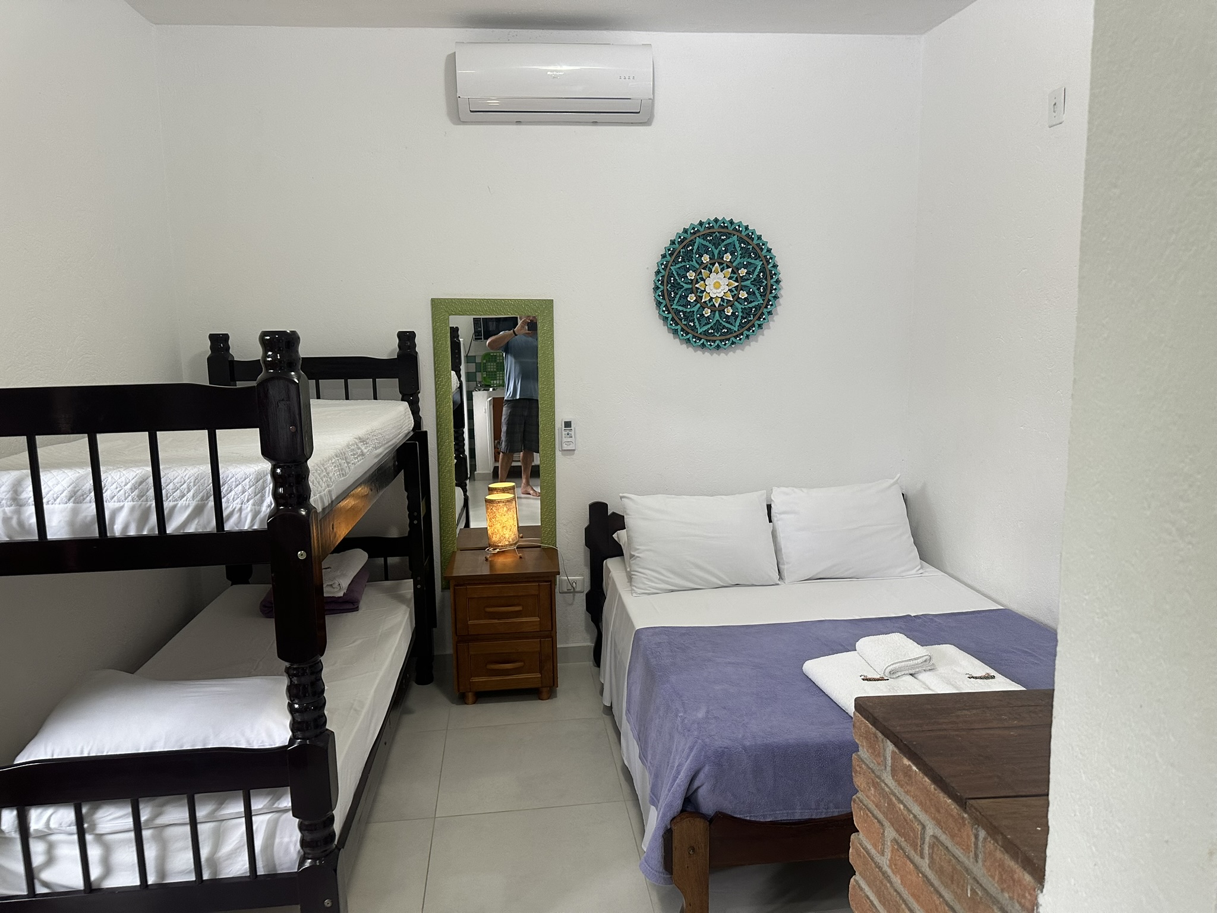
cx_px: 608
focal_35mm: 24
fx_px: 844
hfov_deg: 71.6
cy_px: 456
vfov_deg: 56.8
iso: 200
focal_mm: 6.86
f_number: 1.78
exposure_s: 1/60
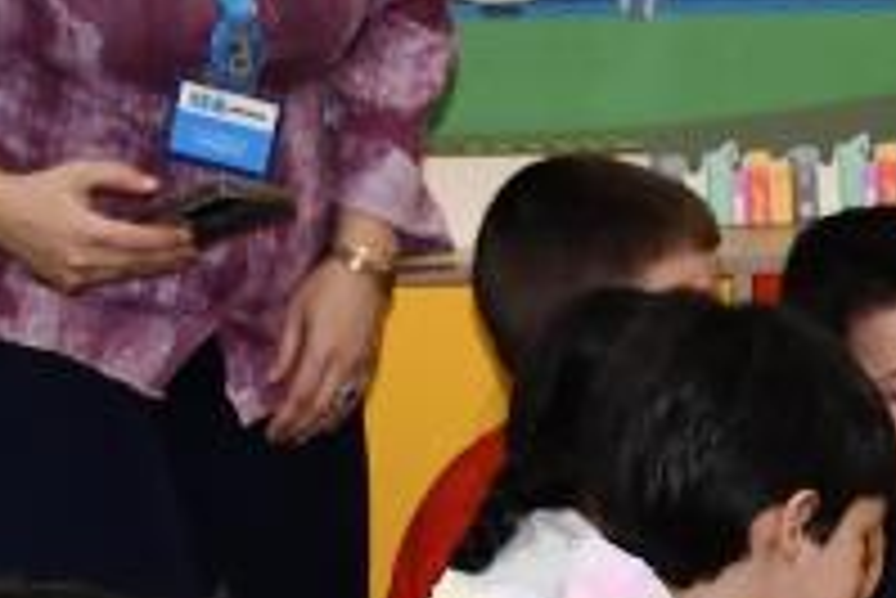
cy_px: 742
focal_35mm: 313
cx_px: 1580
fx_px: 7796
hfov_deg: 6.4
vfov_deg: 4.4
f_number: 5.6
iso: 1600
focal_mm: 35
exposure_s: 1/250
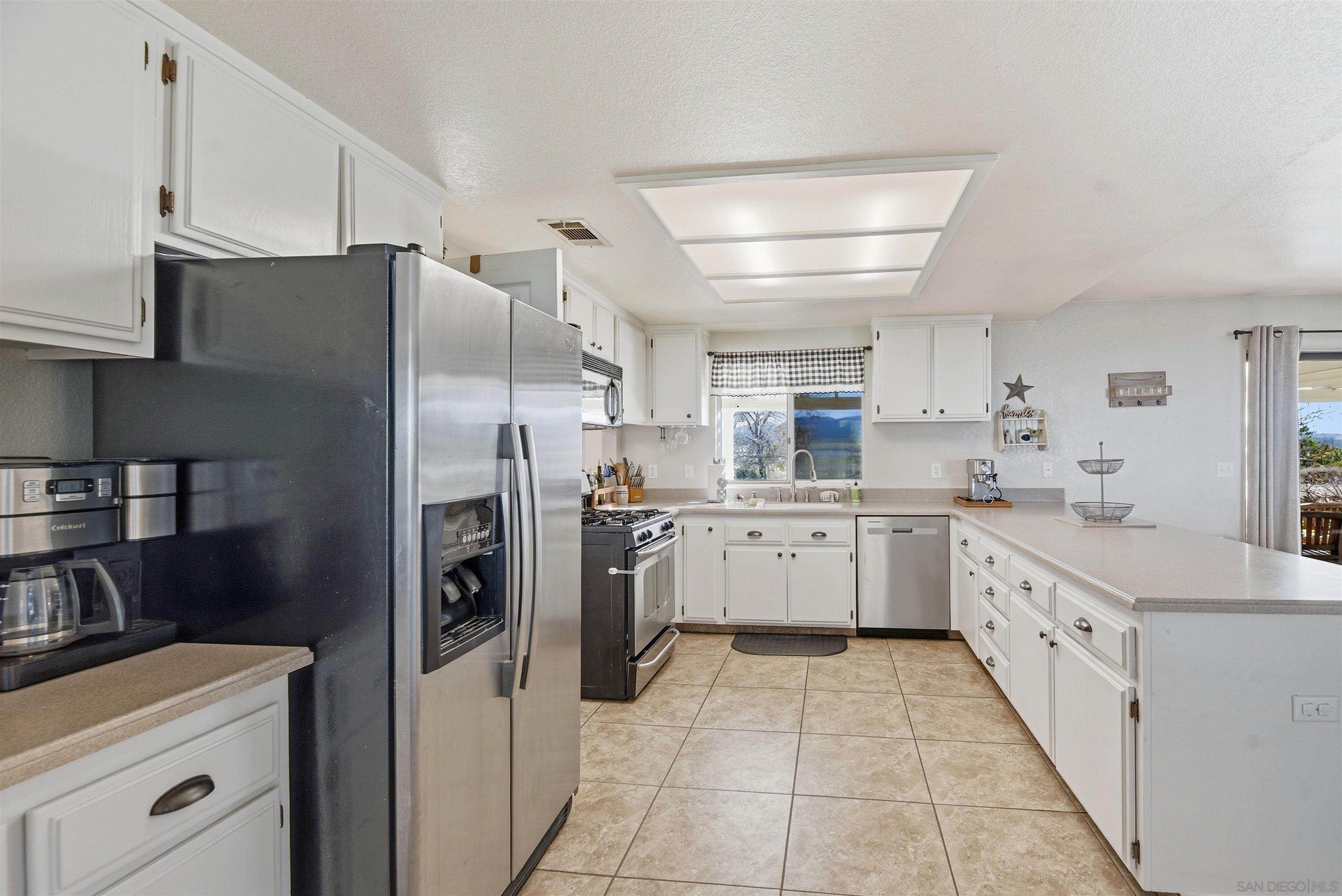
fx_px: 522
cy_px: 448
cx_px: 671
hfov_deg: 104.2
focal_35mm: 14
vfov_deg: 81.3
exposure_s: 1/50
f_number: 8
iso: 160
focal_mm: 14
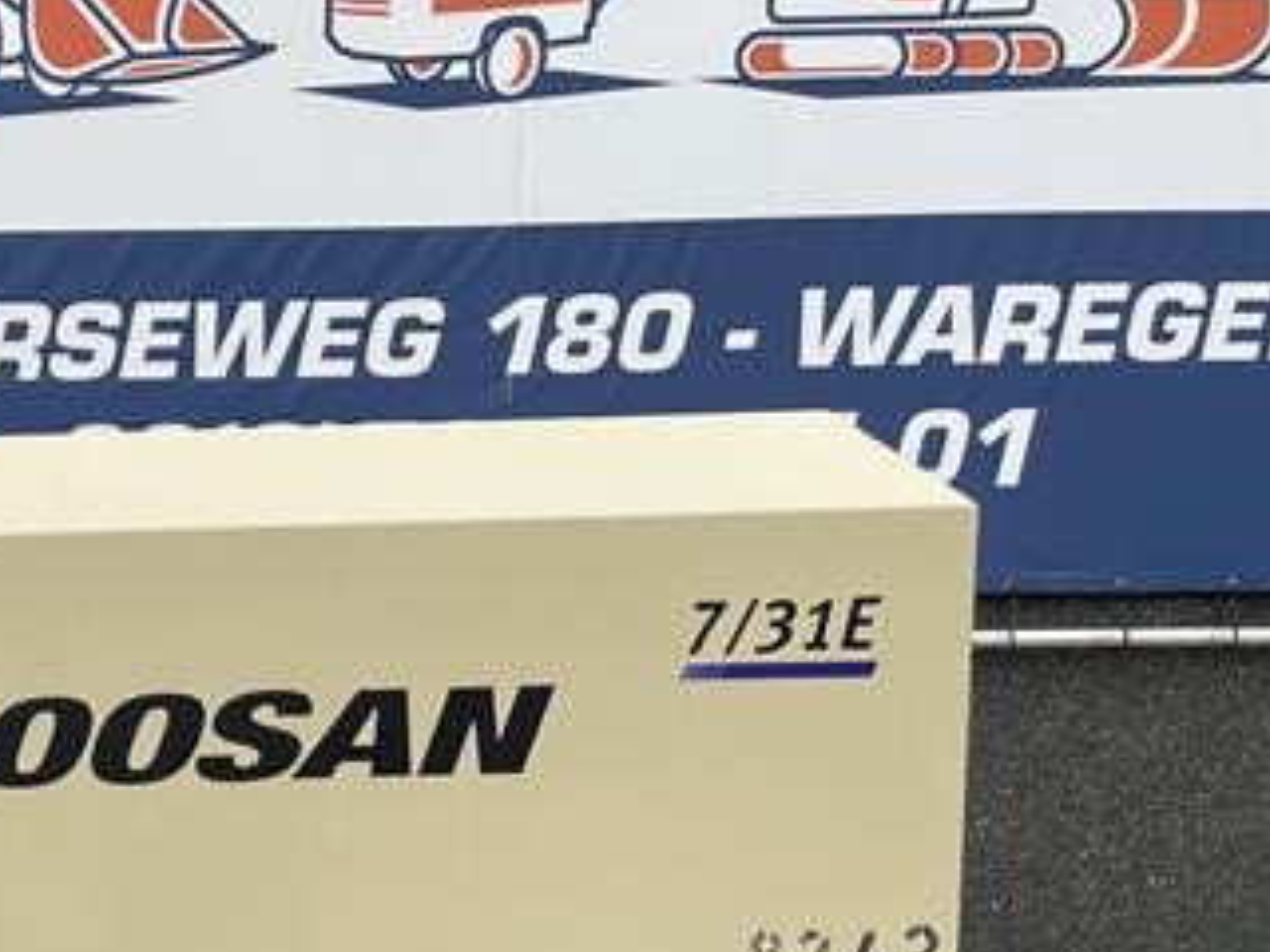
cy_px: 900
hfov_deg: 26.1
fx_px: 2385
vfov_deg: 21.9
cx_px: -314
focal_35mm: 65
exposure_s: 1/159
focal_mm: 5.1
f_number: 1.6
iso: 32
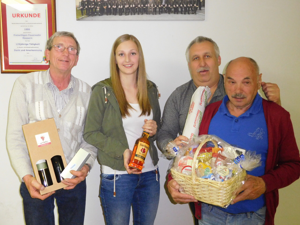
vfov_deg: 40.7
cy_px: 112
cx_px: 150
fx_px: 303
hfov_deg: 52.6
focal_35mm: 35
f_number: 3.8
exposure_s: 1/30
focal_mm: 6.2
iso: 900
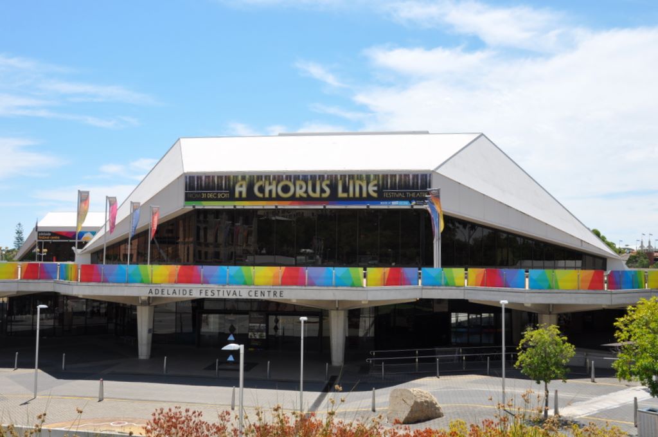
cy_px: 218
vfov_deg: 39.9
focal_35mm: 33
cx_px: 329
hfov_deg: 57.3
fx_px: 602
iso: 200
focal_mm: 22
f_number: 13
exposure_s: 1/160
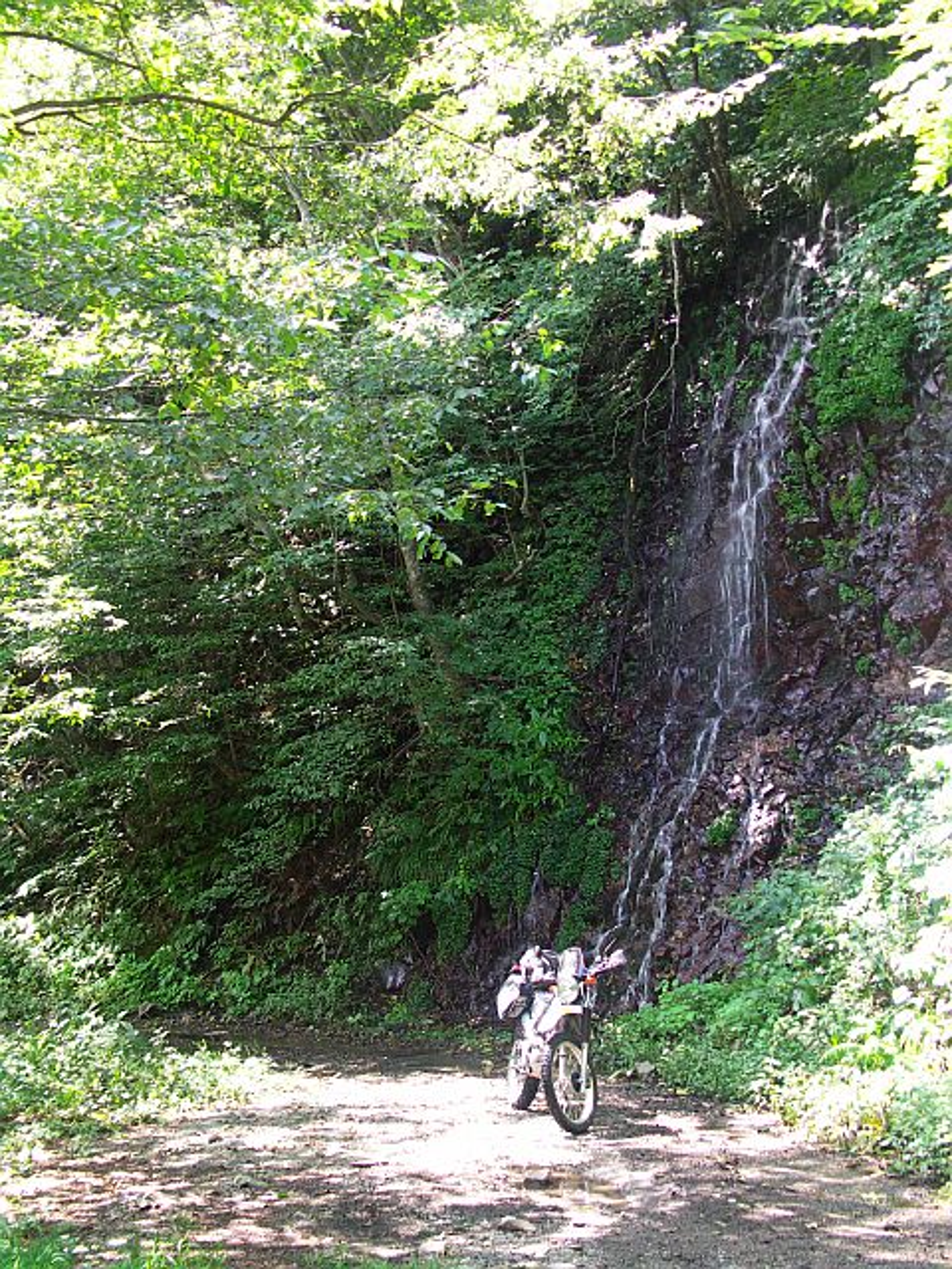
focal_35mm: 40
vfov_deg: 46.8
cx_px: 476
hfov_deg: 36.0
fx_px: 1467
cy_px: 634
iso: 100
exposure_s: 1/25
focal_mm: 10.5
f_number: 2.8
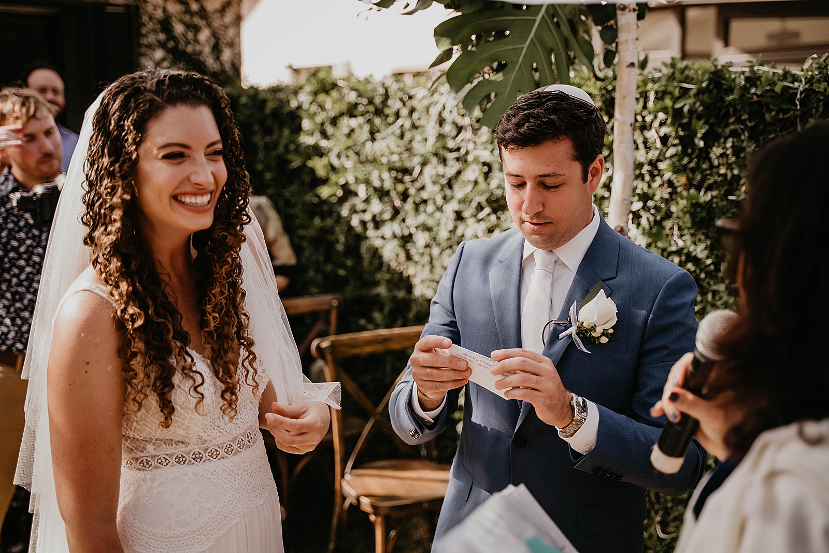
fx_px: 1197
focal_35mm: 52
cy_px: 276
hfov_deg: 38.2
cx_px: 414
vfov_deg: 26.0
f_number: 2.8
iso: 125
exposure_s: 1/400
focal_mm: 52
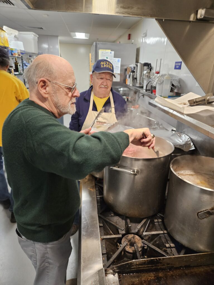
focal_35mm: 23
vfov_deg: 73.9
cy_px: 142
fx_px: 190
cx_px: 107
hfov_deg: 58.9
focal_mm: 5.4
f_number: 1.8
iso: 400
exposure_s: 1/120
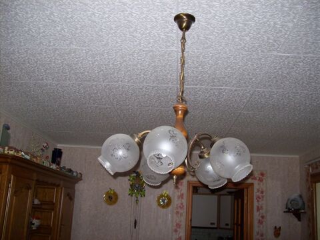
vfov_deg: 39.7
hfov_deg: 51.4
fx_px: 333
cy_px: 120
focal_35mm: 36
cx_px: 160
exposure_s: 1/64
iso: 80
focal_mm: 6
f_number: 2.7
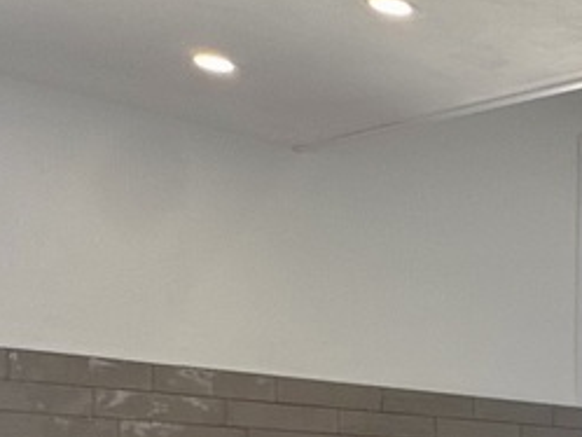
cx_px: 1040
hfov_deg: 19.9
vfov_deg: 18.8
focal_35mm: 72
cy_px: 584
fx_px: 1211
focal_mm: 2.22
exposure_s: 1/99
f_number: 2.2
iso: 64
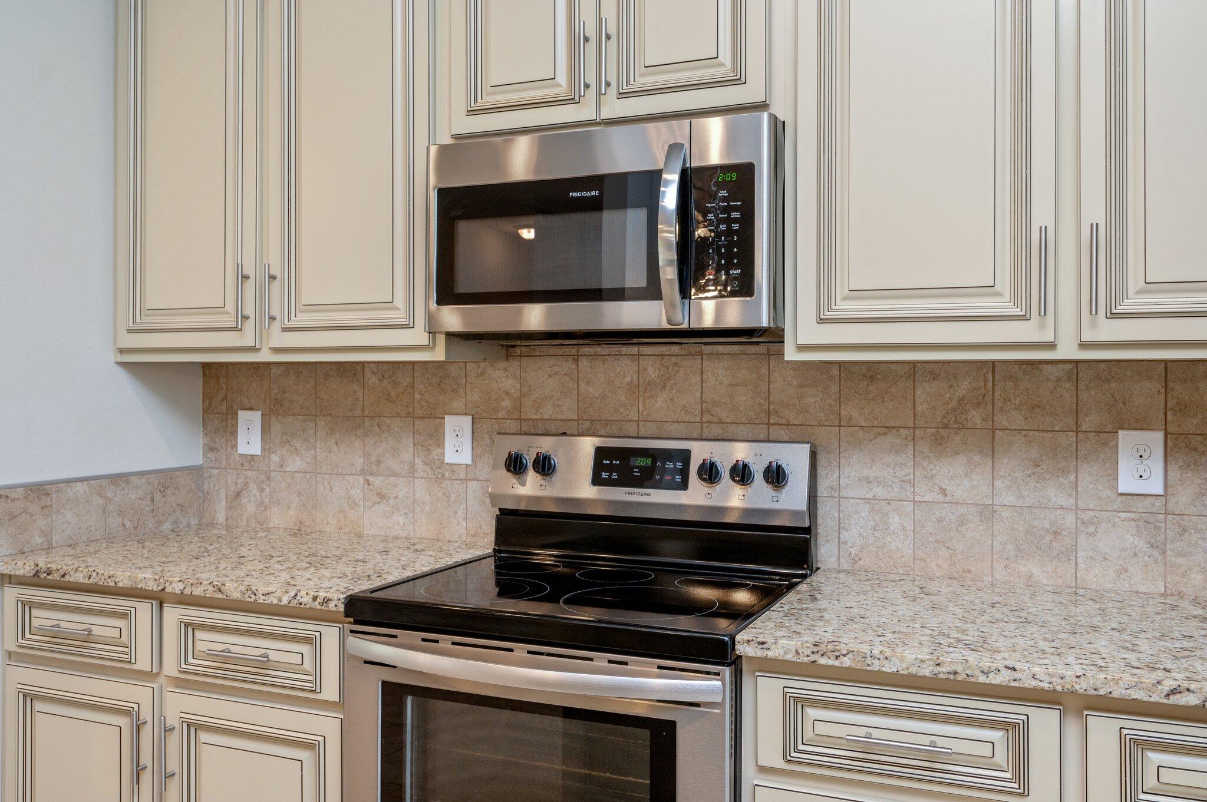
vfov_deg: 43.5
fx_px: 1005
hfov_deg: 62.0
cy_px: 401
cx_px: 604
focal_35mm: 30
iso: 640
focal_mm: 30
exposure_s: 1/30
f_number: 9
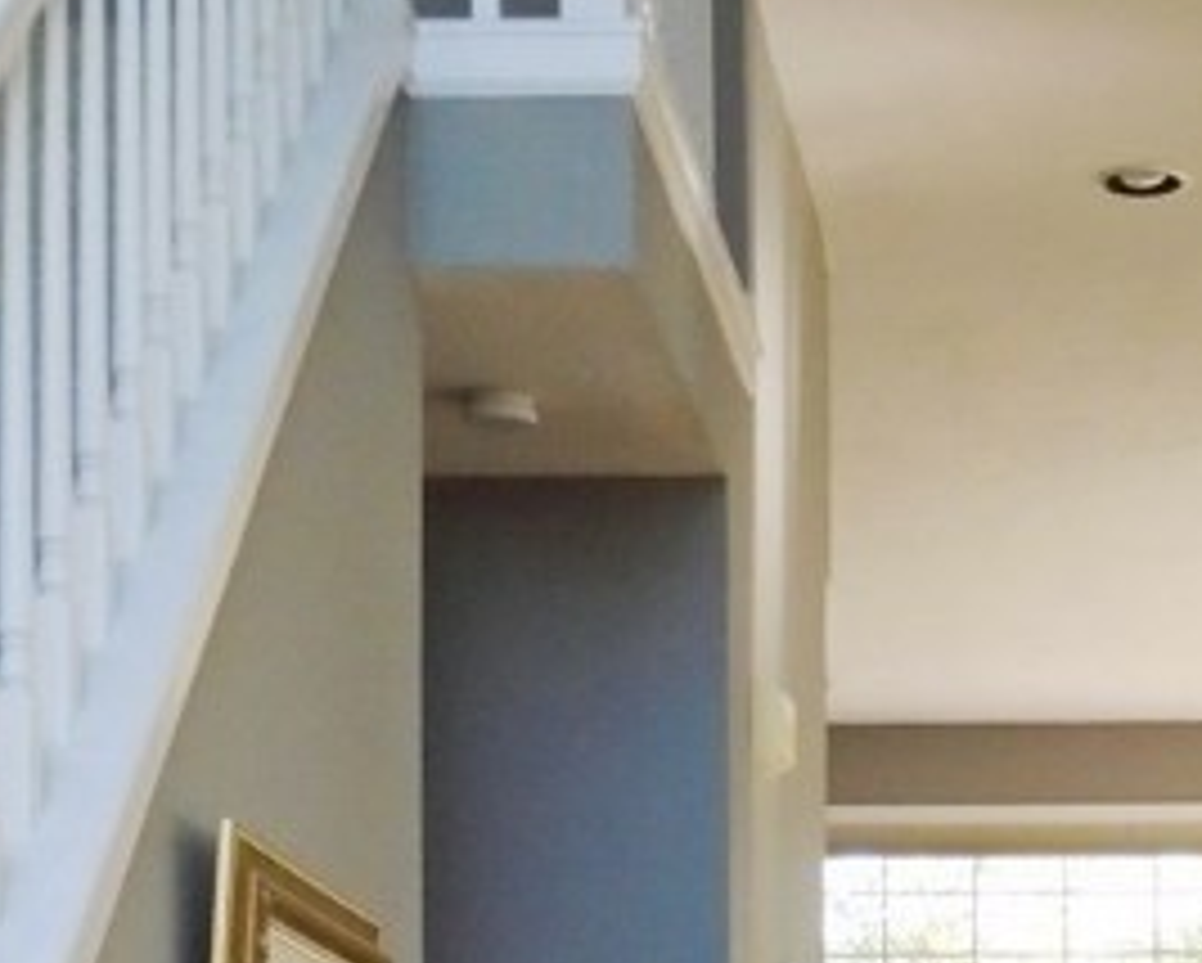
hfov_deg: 18.7
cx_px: 1017
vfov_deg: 14.6
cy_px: 1251
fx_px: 3596
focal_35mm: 101
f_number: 3.8
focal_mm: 6.4
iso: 400
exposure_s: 1/125
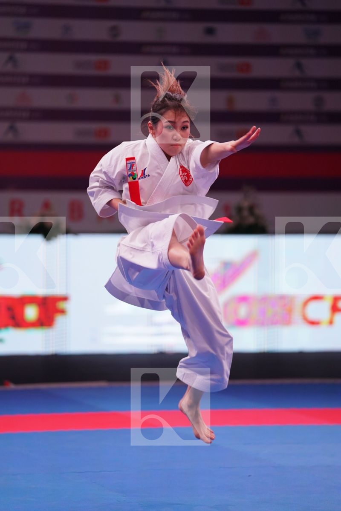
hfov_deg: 9.0
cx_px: 170
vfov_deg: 13.5
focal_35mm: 152
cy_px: 256
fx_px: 2159
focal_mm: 152
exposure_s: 1/500
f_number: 2.8
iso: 1250
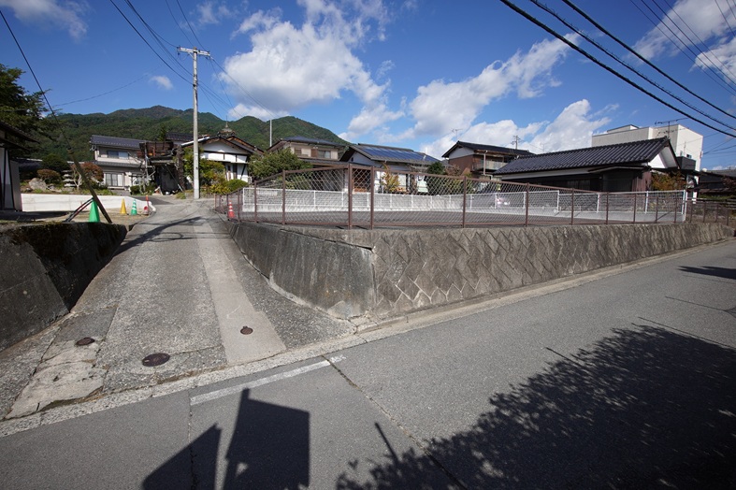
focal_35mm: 15
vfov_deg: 77.3
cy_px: 245
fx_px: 307
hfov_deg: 100.4
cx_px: 368
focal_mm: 10
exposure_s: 1/200
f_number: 10
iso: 100
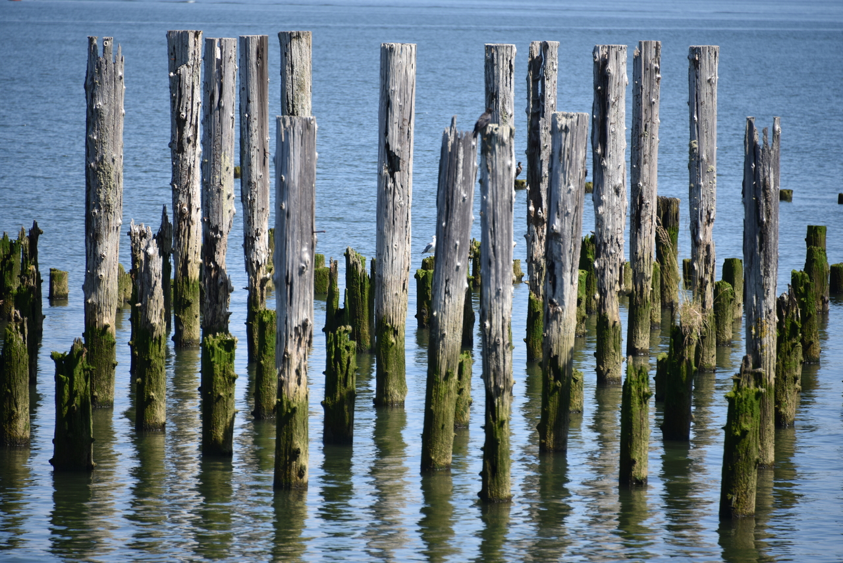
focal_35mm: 250
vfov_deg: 5.5
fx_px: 5855
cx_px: 422
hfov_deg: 8.2
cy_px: 282
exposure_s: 1/500
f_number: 5.6
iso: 140
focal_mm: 250
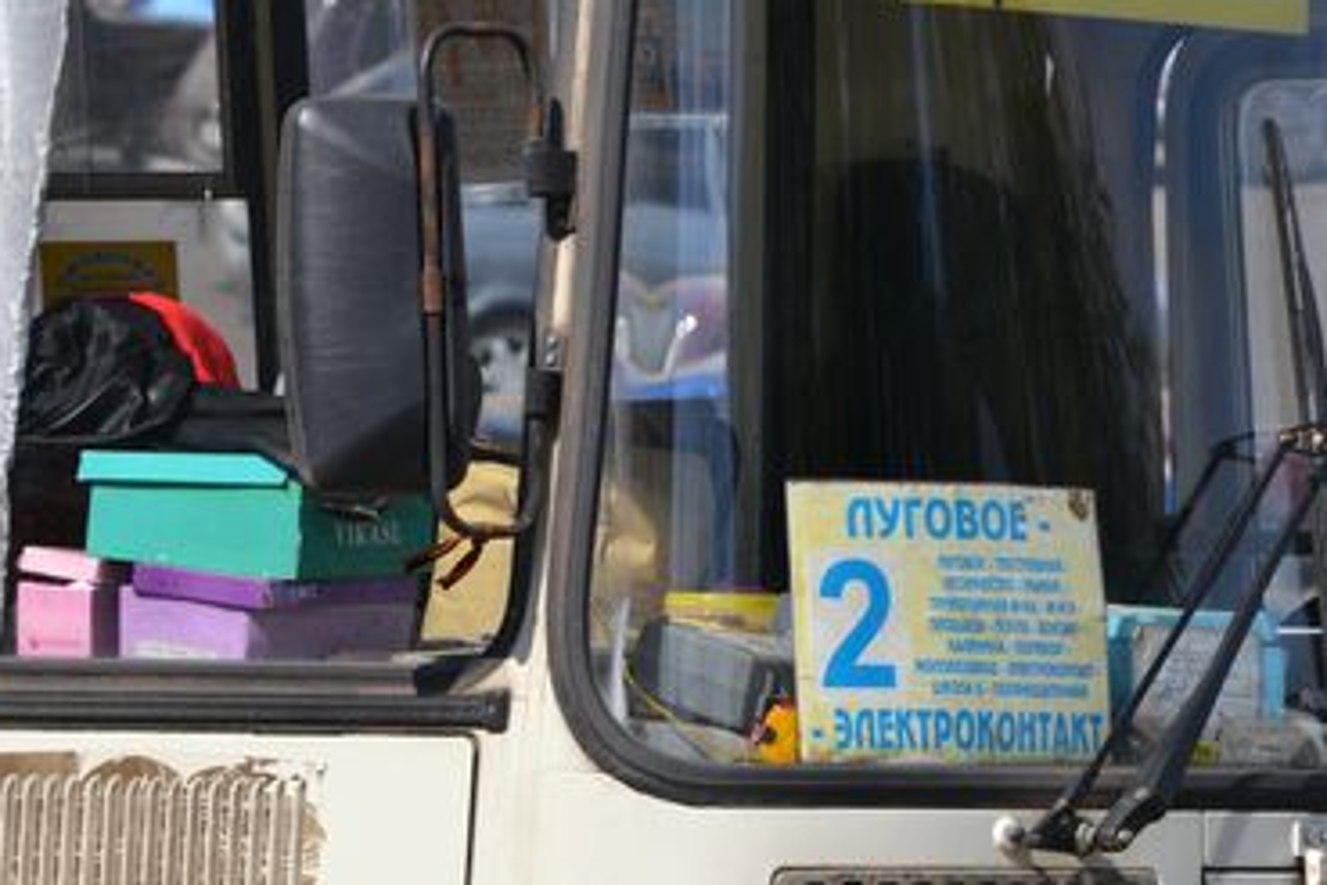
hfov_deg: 3.8
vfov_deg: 2.5
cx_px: 710
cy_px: 630
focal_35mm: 549
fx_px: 20235
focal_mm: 200
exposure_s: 1/200
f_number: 10
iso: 100
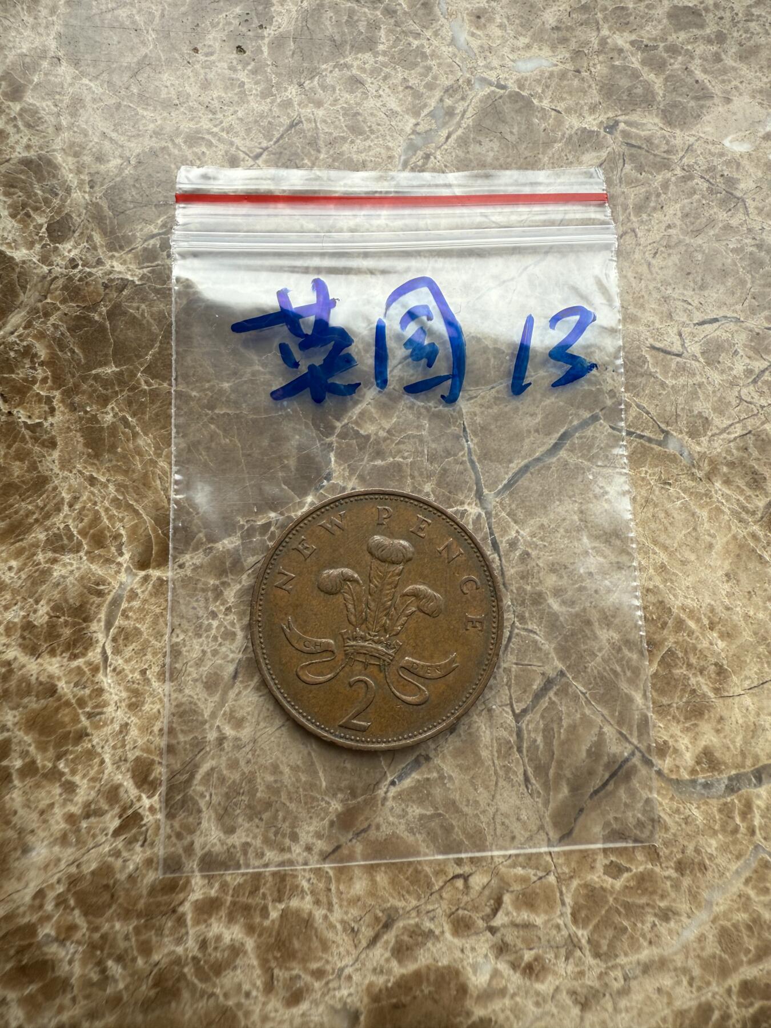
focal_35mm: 24
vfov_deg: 71.6
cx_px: 386
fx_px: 713
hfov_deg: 56.8
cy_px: 514
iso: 40
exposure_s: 1/157
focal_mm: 2.22
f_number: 2.2
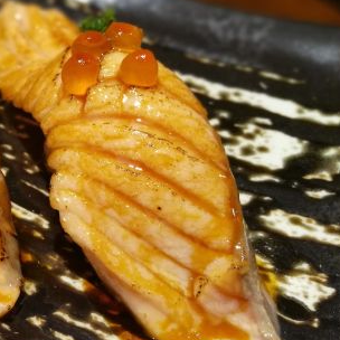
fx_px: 611
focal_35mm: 55
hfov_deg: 29.4
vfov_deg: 31.1
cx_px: 13
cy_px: 159
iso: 250
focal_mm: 4.5
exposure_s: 1/33.3
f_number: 2
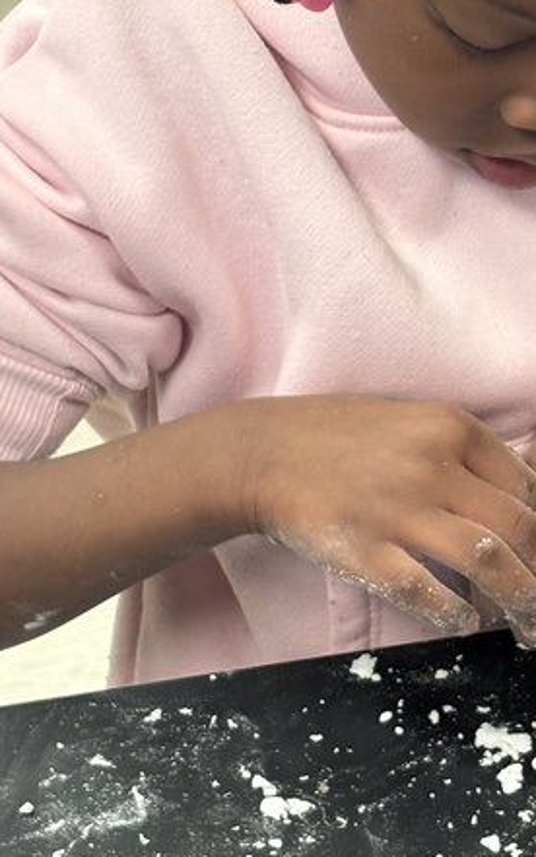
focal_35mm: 128
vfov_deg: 16.3
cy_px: 319
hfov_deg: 10.2
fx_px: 2989
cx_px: 447
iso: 100
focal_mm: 5.96
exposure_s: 1/60
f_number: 1.6
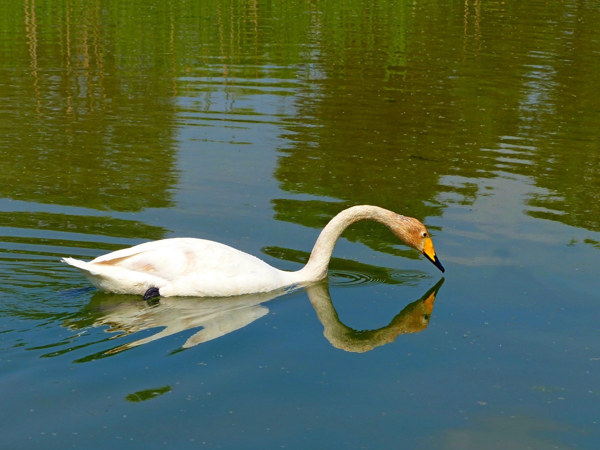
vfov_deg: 9.2
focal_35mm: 162
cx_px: 300
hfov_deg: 12.2
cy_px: 225
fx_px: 2808
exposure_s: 1/1600
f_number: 4
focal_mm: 29.2
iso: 100
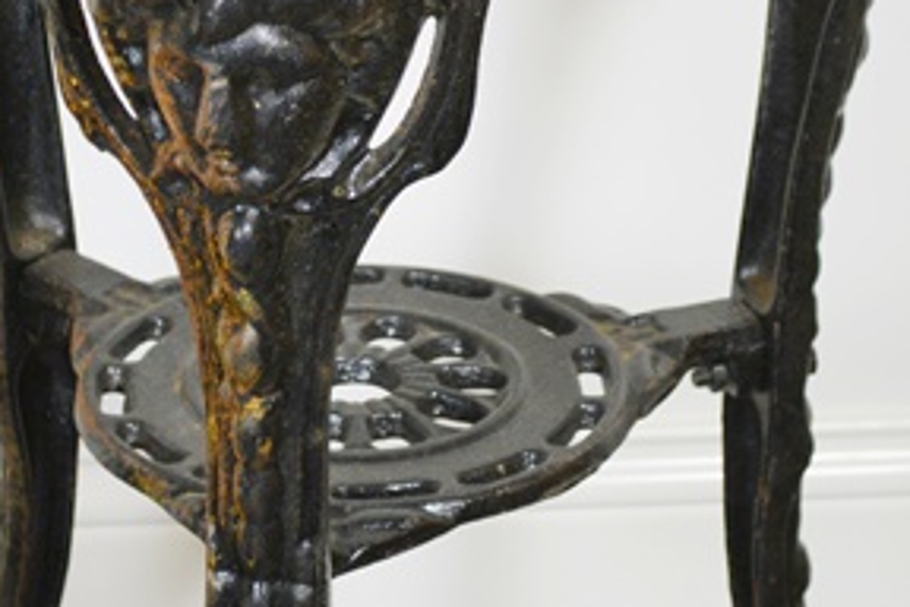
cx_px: 461
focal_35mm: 150
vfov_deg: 9.1
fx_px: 3791
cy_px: -3
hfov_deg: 13.7
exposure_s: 1/60
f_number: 5.3
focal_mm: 48
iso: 800
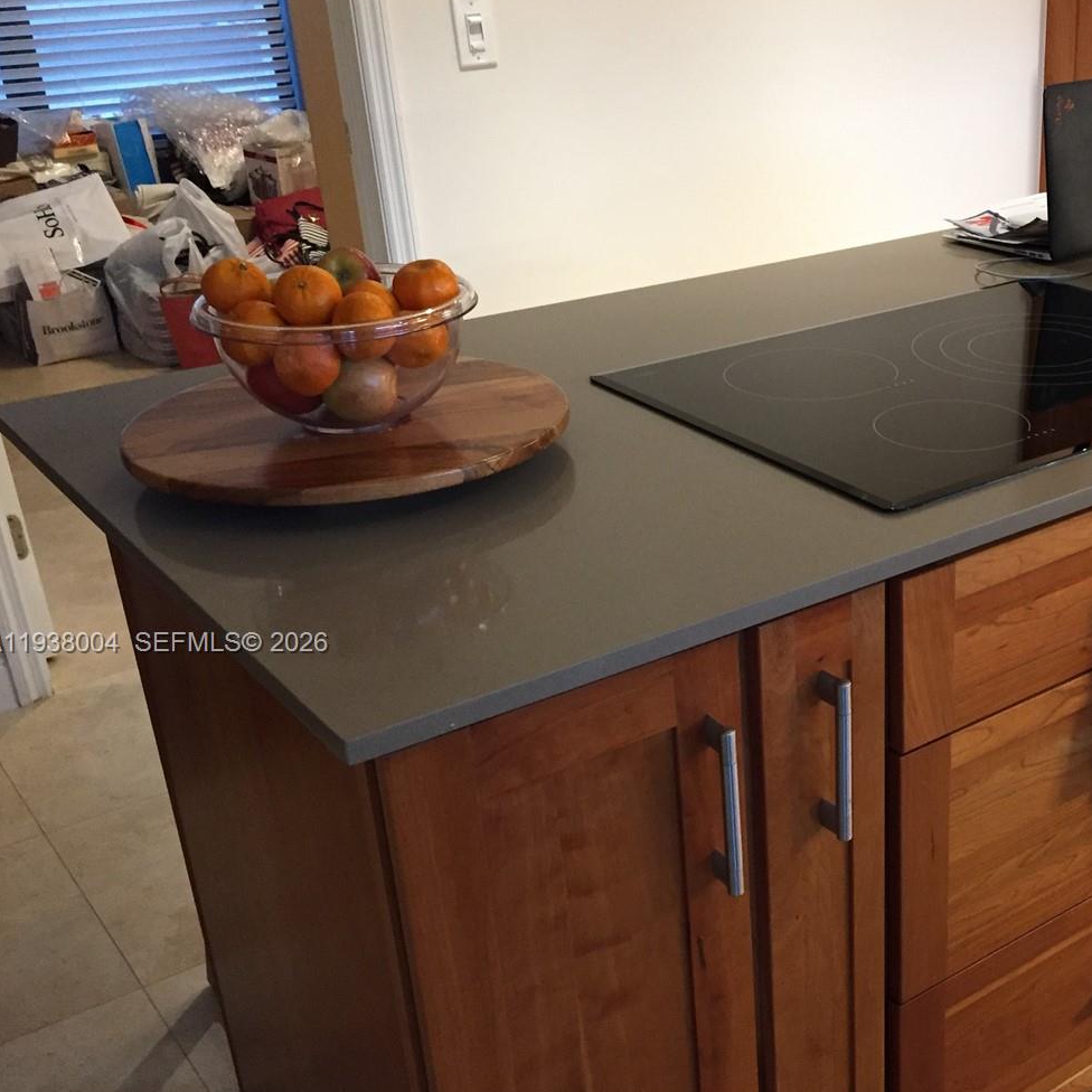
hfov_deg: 38.5
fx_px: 1499
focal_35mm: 42
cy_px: 644
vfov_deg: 39.9
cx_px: 875
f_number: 2.2
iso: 200
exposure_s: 1/30
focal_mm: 4.15
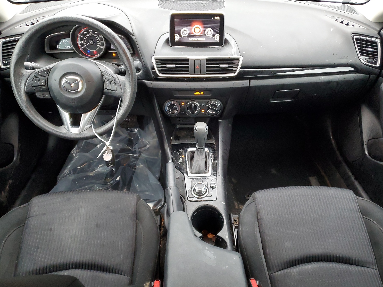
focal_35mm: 28
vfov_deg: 49.7
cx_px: 191
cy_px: 139
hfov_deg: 63.5
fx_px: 310
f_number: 1.5
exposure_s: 1/60.2
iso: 219
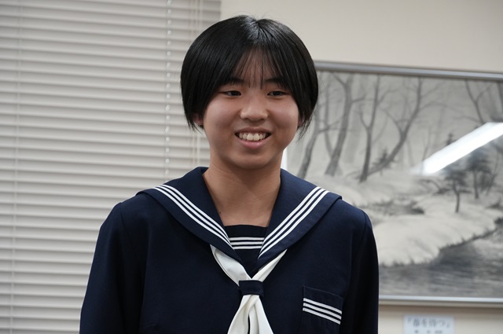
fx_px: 1528
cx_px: 252
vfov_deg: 12.5
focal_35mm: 110
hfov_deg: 18.7
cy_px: 167
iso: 2000
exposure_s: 1/160
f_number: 5.6
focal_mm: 73
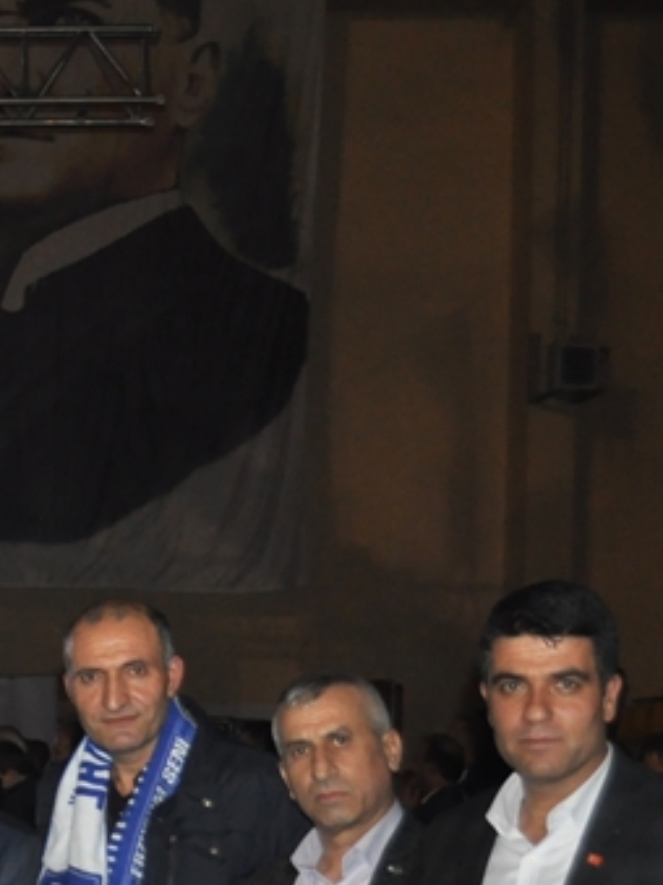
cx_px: -577
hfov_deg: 13.0
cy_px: 791
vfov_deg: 18.9
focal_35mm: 102
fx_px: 2606
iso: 800
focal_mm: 24
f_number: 4
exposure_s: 1/60
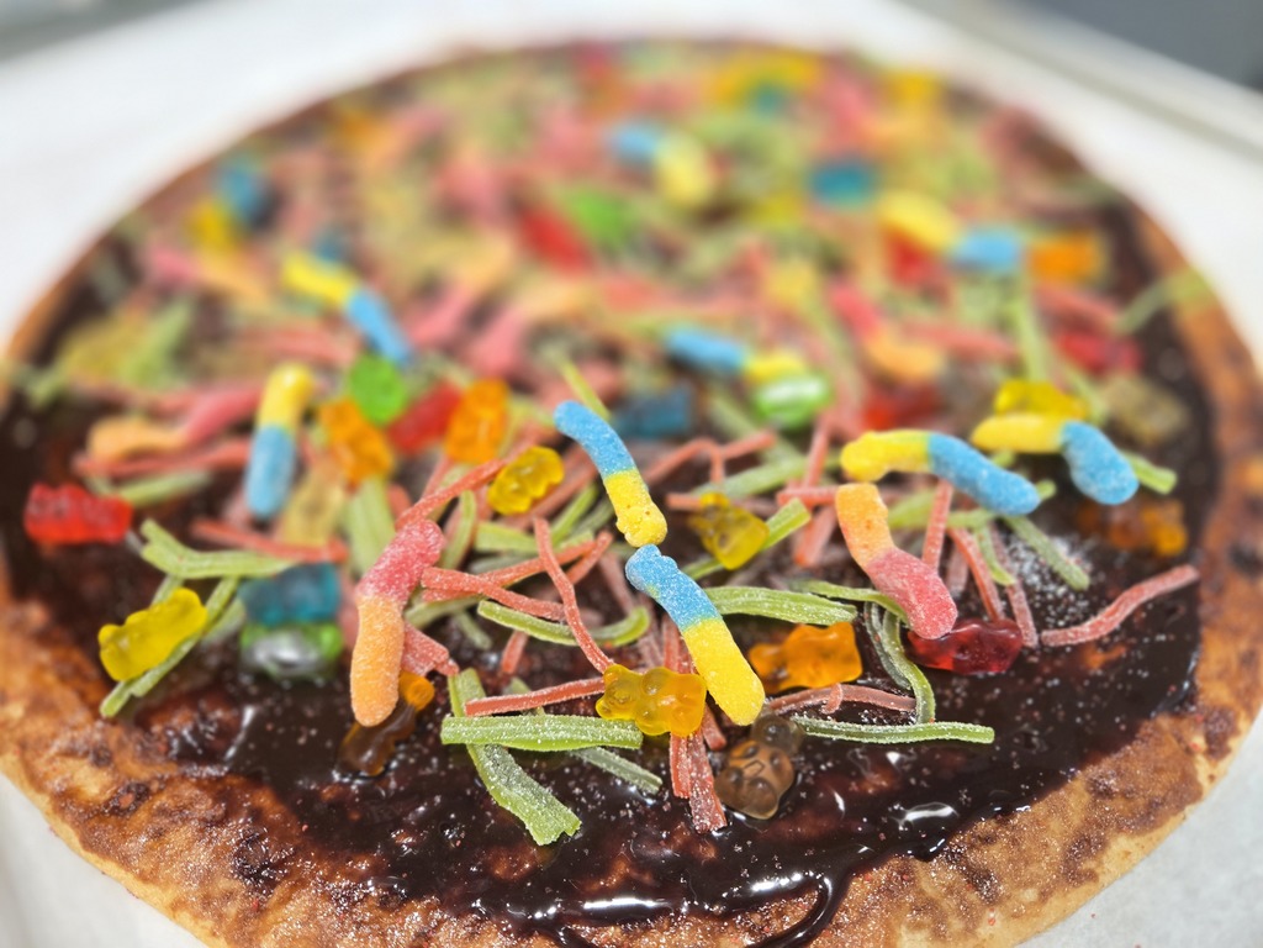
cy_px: 474
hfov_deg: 73.9
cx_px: 632
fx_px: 839
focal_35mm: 23
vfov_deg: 58.9
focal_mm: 5.4
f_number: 1.8
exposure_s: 1/120
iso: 320
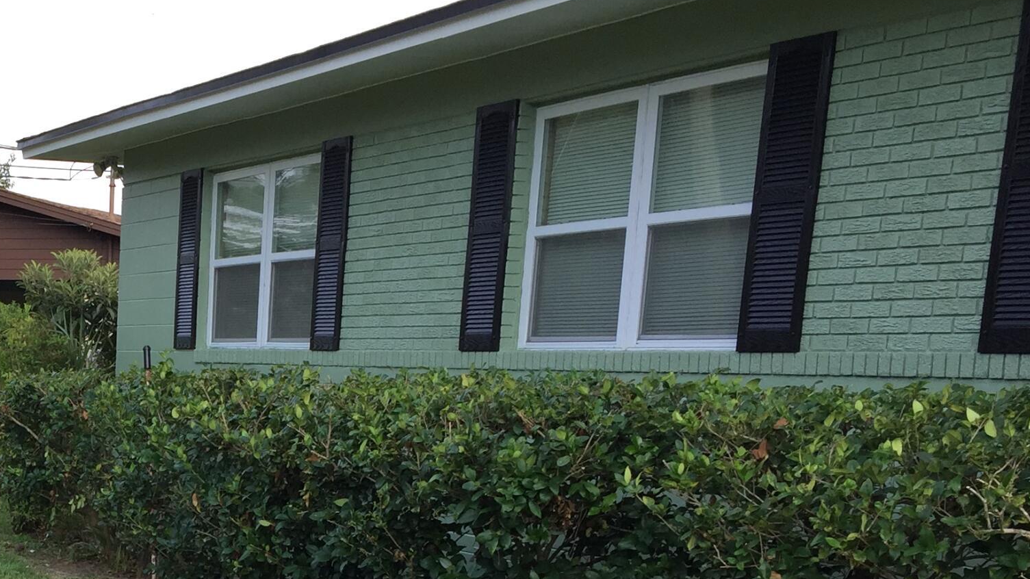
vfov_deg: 17.9
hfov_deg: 31.6
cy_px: 738
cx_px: 86
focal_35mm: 63
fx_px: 1720
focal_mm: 4.15
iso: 32
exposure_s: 1/434
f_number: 2.2
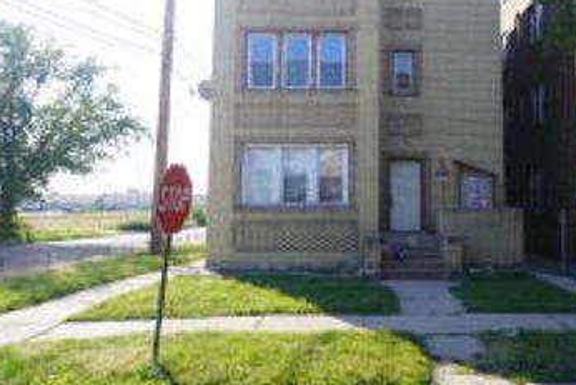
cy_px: 129
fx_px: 624
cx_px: 375
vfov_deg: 33.9
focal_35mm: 39
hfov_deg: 48.9
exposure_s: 1/200
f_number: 5
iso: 100
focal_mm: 18
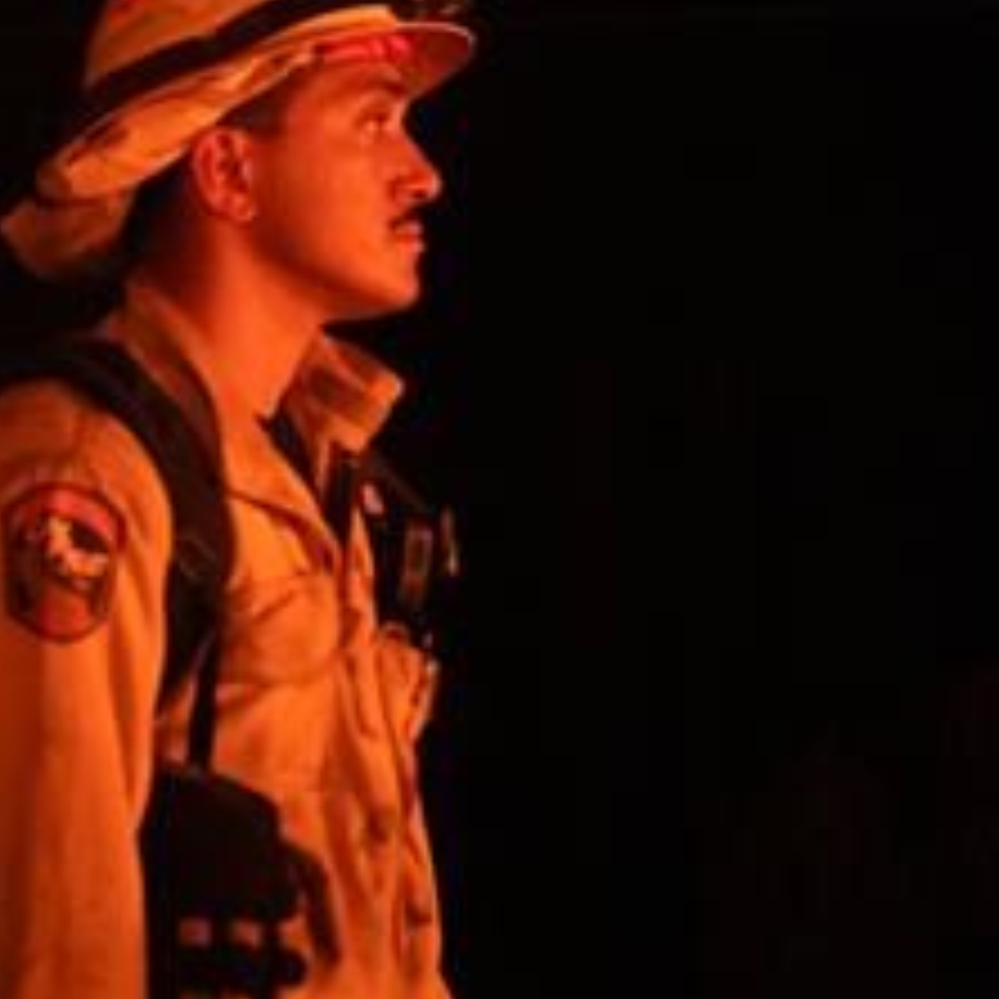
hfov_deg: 18.0
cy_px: 758
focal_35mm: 87
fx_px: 2841
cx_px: -446
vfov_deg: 19.8
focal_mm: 35
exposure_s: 1/100
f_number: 2.8
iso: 6400
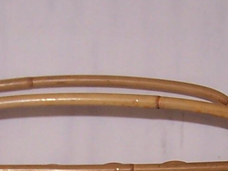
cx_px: 62
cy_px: 237
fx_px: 1179
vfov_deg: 8.2
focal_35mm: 179
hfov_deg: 11.0
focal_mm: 6.3
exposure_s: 1/60
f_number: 2.8
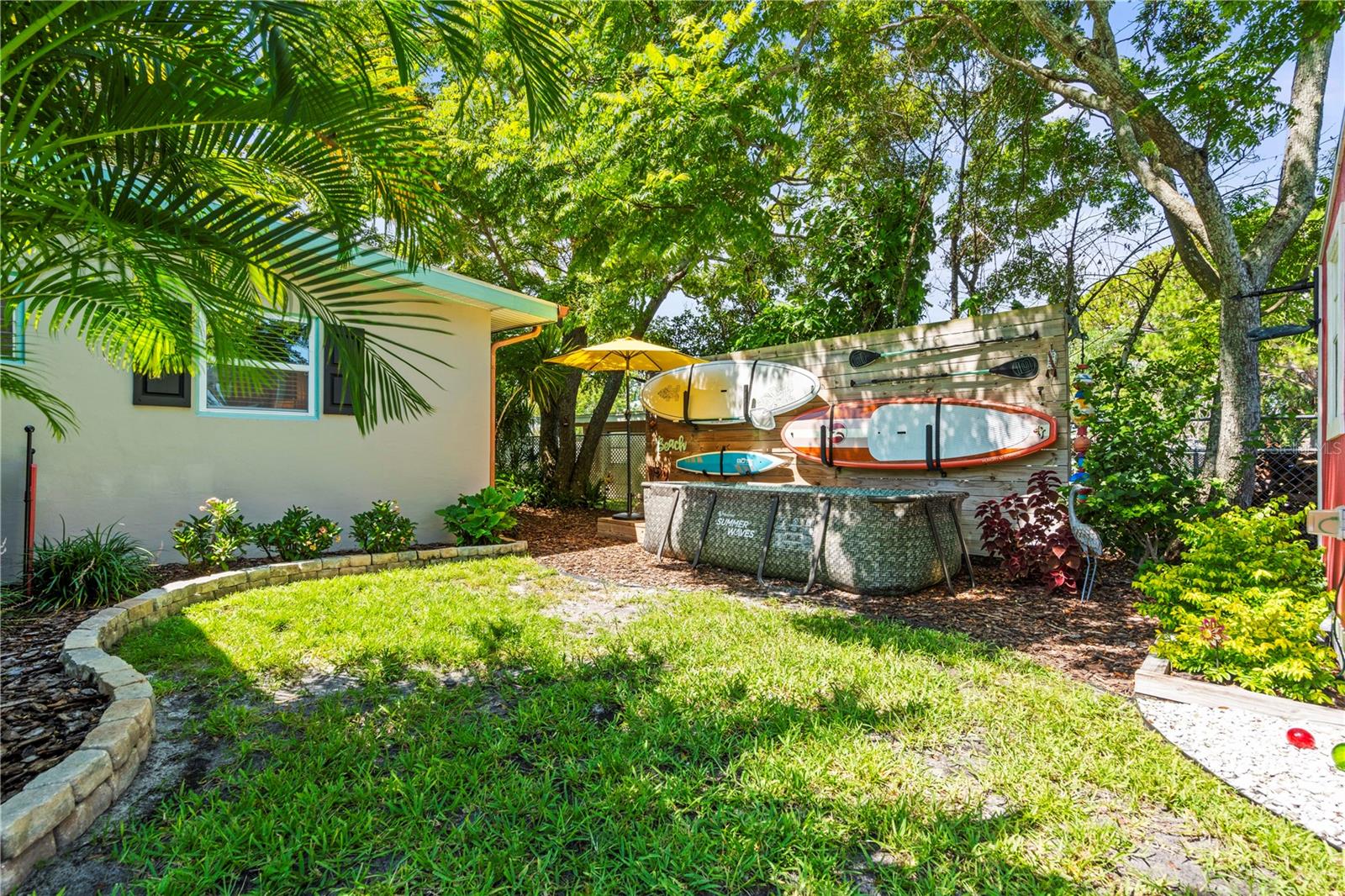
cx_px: 672
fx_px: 598
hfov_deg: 96.7
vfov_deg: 73.7
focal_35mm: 16
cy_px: 448
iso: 125
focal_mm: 16
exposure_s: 1/25
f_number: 8
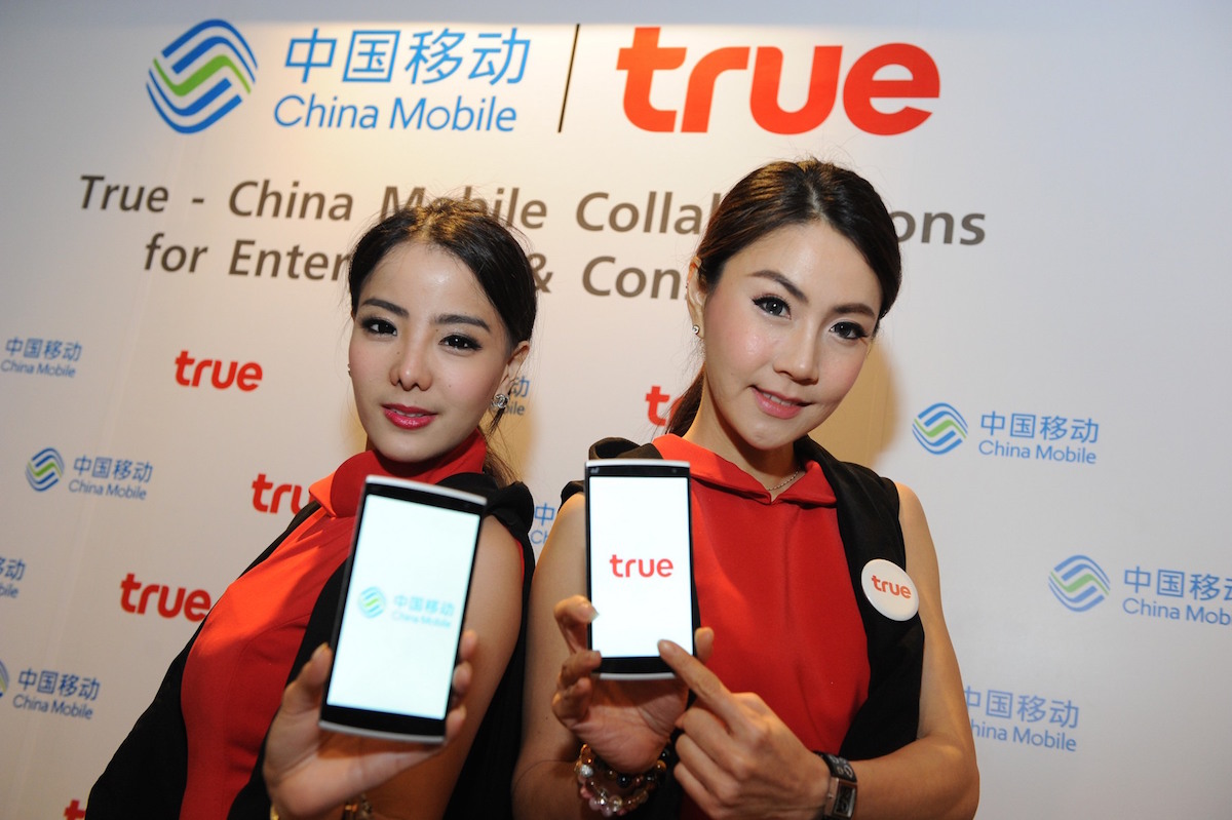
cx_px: 616
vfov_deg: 35.0
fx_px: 1300
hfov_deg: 50.7
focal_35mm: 38
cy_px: 410
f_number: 4.5
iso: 1600
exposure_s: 1/80
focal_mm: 38
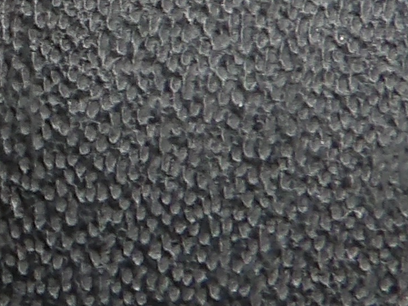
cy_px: -65
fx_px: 2842
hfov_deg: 7.9
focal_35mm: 241
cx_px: -382
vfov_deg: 6.1
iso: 200
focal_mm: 6.2
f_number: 4.5
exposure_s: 1/17
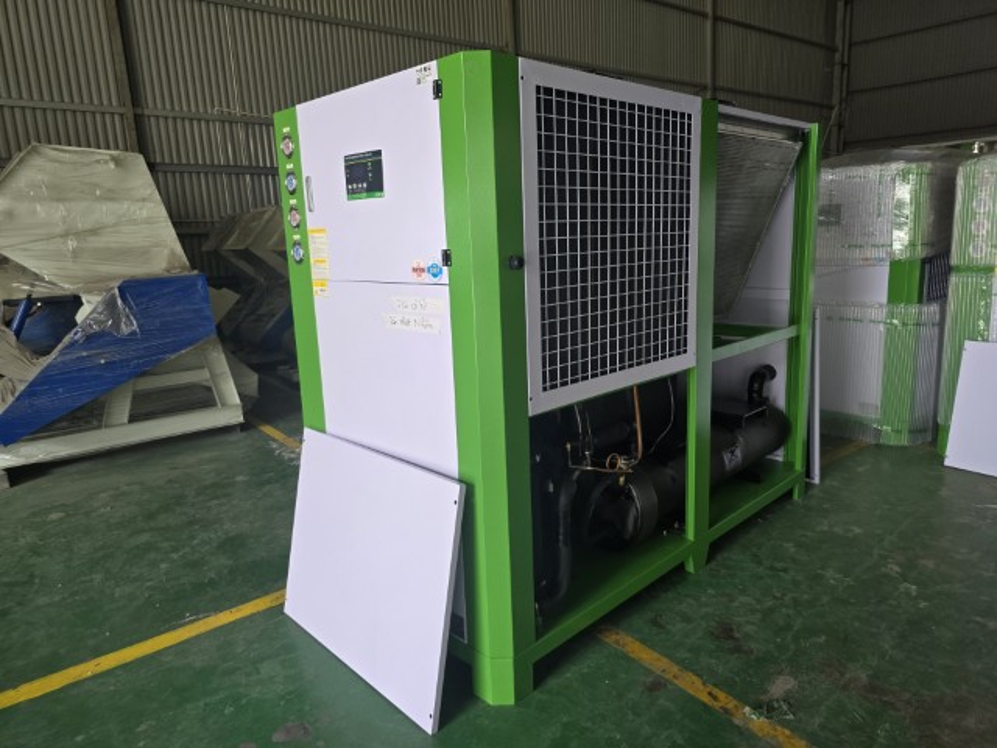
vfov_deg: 58.9
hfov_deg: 73.9
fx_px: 662
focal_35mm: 23
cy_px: 374
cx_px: 498
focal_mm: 6.3
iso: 200
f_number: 1.7
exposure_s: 1/100
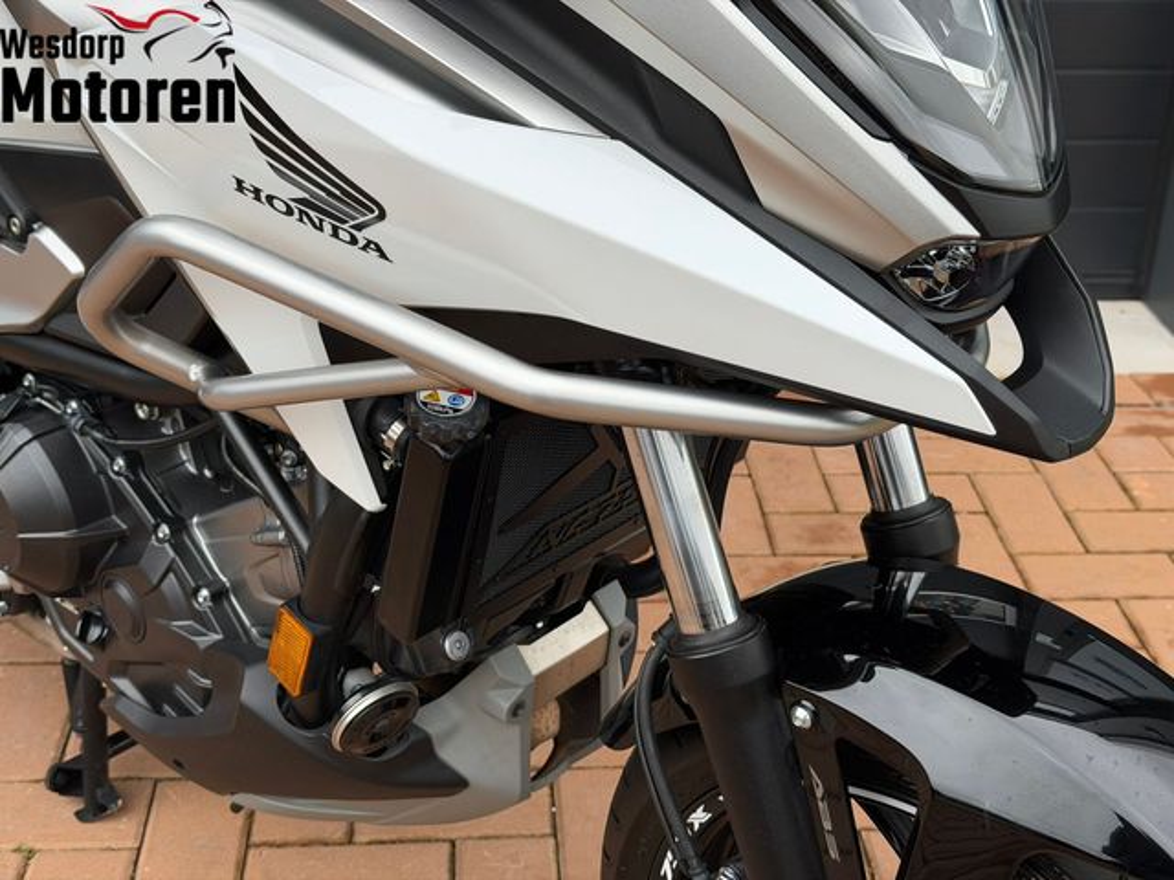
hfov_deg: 39.7
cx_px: 587
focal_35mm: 48
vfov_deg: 30.3
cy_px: 440
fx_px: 1628
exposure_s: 1/587
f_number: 1.78
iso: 64
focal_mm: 6.76
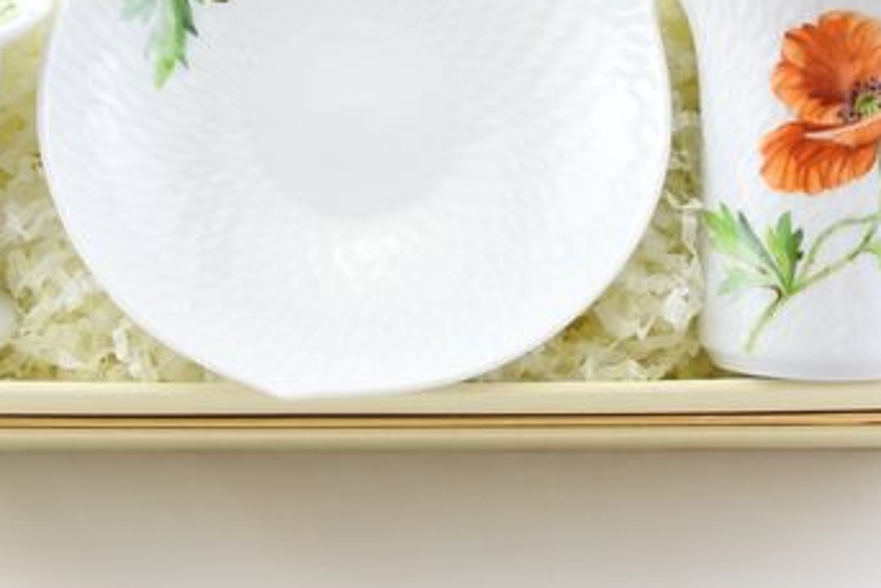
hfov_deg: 20.2
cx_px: 352
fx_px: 2473
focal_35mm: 101
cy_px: 157
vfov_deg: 13.5
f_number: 8
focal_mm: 9
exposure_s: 1/4
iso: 100
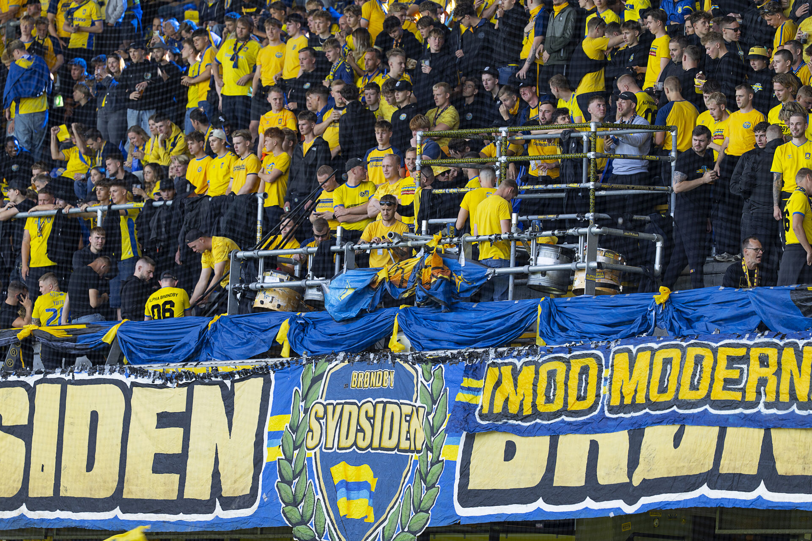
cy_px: 270
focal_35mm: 300
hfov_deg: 6.9
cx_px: 406
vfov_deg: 4.6
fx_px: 6766
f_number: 4
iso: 100
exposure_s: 1/160
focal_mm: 300
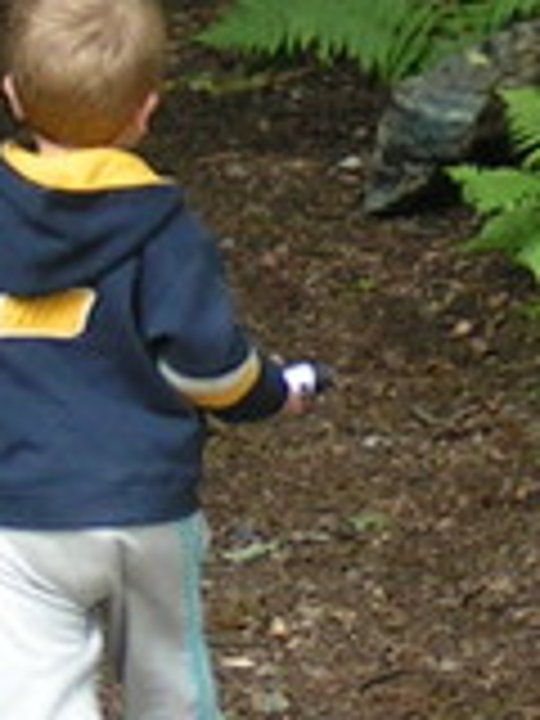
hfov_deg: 6.5
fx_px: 4742
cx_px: 360
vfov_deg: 8.7
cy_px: 216
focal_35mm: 228
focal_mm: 5.8
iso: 50
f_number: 4
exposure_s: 1/60
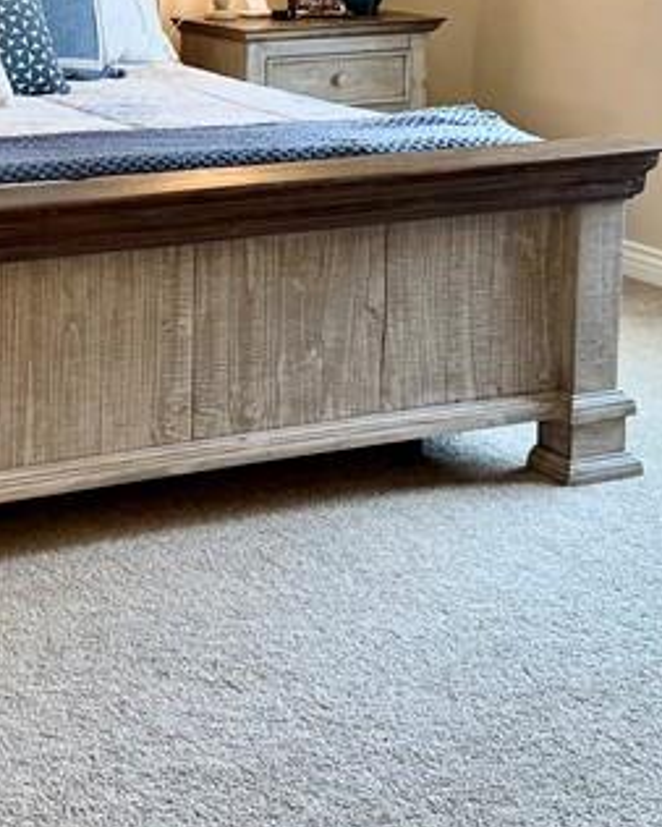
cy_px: 110
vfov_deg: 24.5
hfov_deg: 19.6
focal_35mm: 76
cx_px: 16
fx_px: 1860
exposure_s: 1/60
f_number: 1.78
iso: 200
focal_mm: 6.76
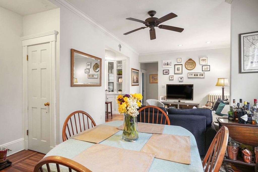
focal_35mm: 18
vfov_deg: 67.4
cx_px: 129
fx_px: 129
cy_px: 86
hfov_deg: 90.0
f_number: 9
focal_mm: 12
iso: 320
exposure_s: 1/1.25
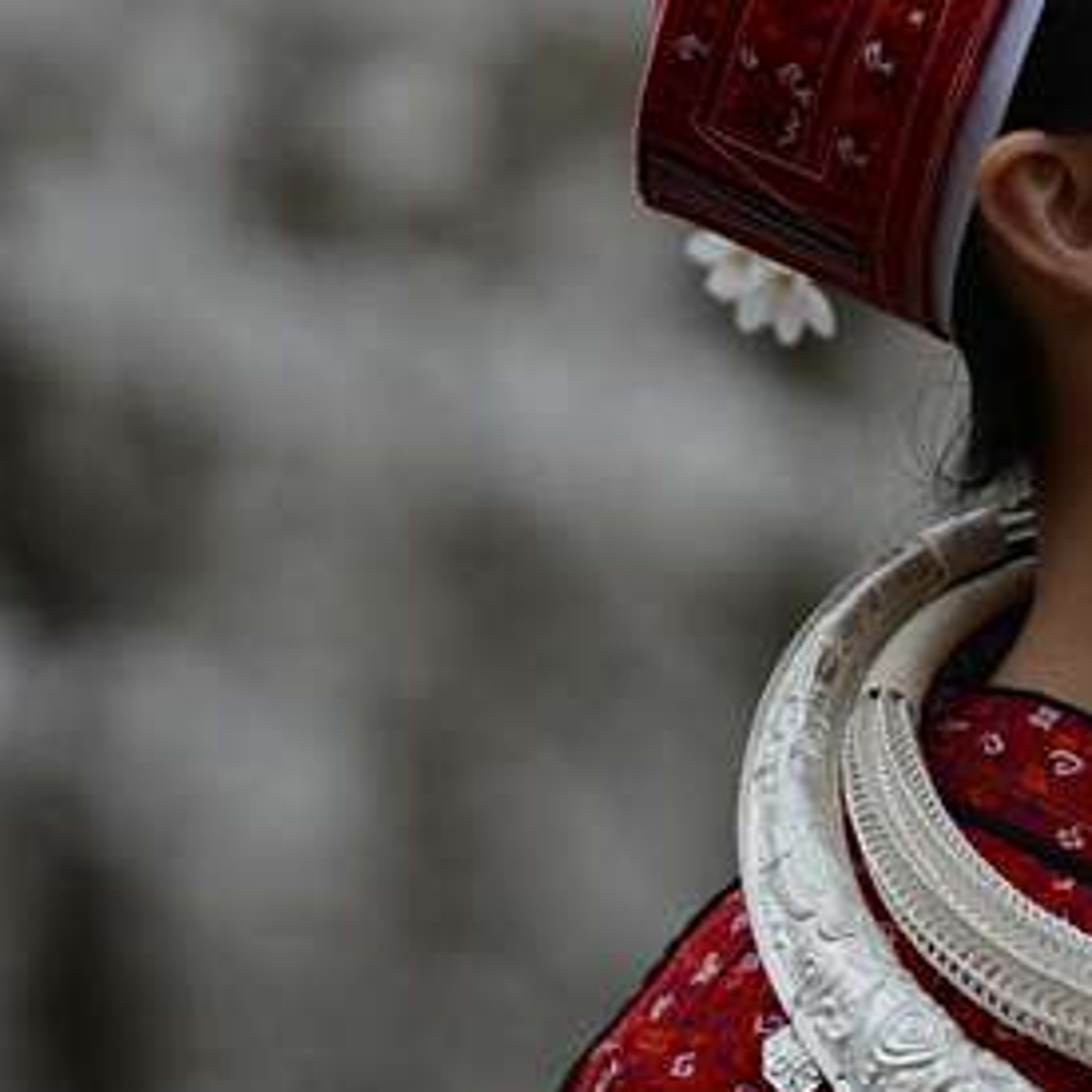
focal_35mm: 669
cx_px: 1652
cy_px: -838
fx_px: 23877
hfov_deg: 2.6
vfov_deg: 2.6
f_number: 3.2
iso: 200
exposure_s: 1/1250
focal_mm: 170
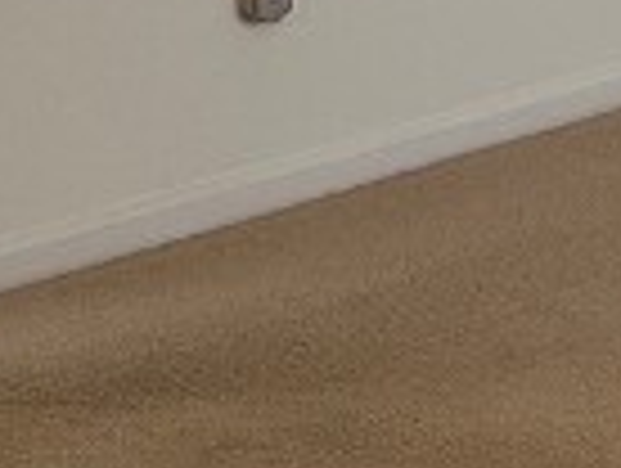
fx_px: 3199
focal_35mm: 178
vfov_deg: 8.3
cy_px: -68
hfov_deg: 10.4
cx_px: 1112
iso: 160
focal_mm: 6.86
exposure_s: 1/120
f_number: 1.78
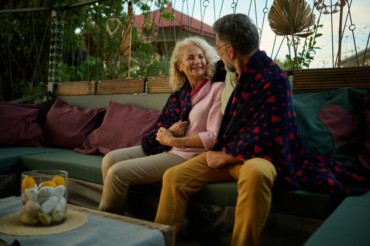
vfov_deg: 37.9
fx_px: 360
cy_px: 123
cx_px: 185
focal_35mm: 35
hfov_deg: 54.4
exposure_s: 1/250
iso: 200
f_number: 1.4
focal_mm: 35
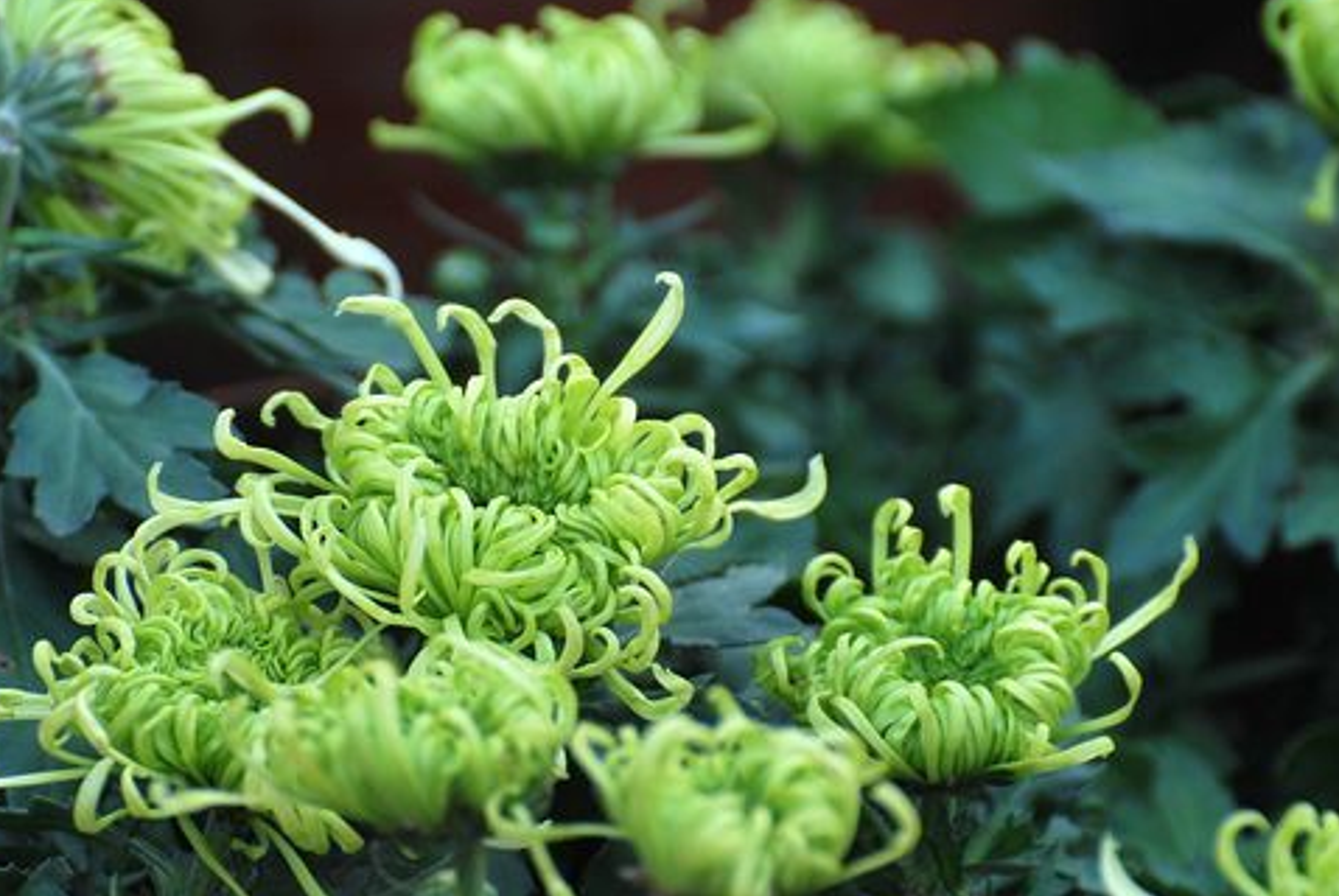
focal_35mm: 527
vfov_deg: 2.6
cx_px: 566
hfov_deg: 3.9
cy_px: 483
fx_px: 19625
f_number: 5.6
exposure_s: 1/160
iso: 200
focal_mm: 300
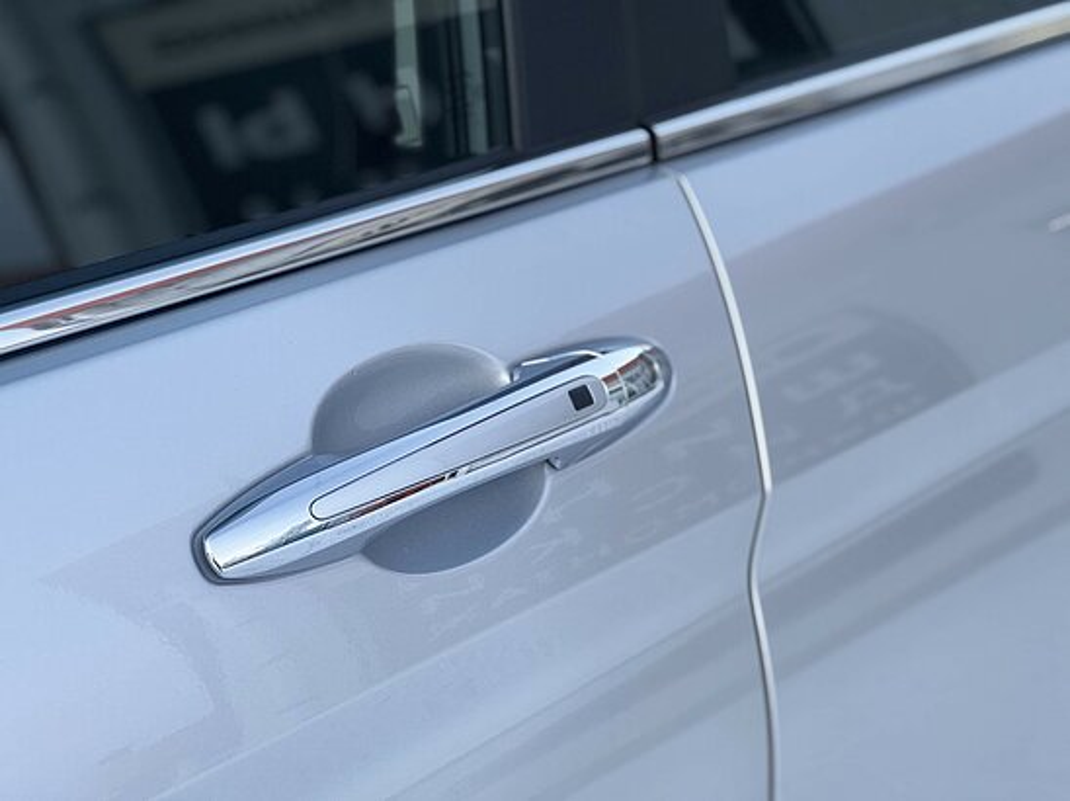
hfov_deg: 25.4
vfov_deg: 19.1
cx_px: 535
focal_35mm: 77
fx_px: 2378
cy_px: 400
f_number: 2.8
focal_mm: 9
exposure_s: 1/99
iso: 80
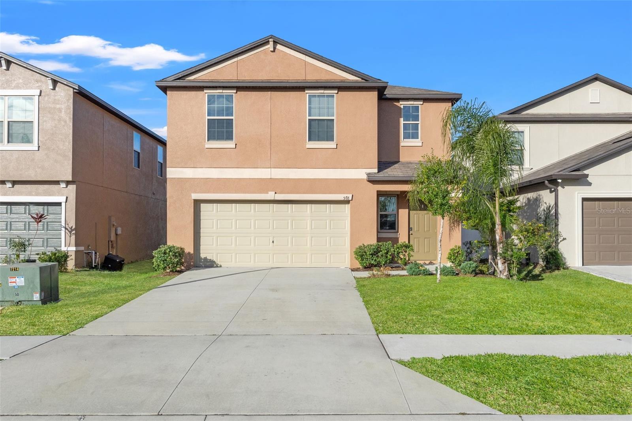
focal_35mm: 30
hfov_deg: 61.9
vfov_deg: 43.6
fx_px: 527
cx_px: 316
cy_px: 210
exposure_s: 1/1600
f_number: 8
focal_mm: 20
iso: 400
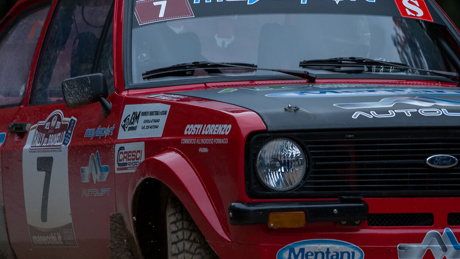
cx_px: 260
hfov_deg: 3.5
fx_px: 7428
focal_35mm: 609
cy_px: 201
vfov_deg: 2.0
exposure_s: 1/800
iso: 1600
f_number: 5
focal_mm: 300
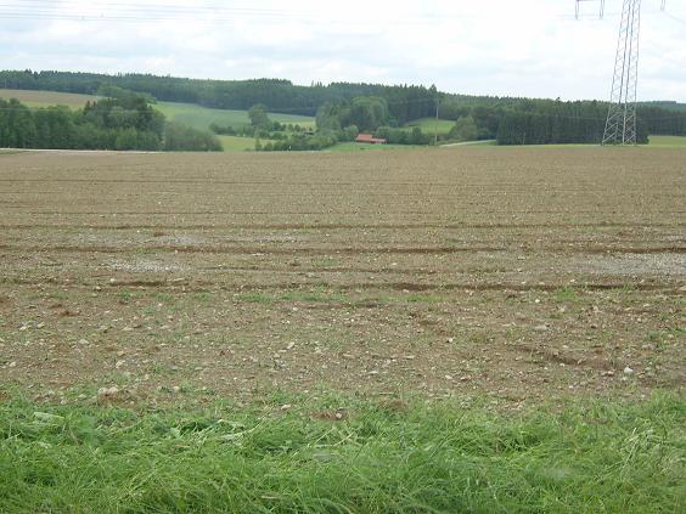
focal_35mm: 31
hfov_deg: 58.4
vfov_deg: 45.4
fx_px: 614
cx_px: 343
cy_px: 257
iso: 50
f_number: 4
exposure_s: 1/176
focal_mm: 8.13
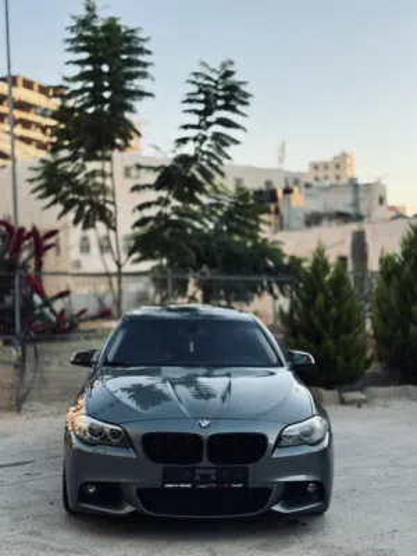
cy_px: 278
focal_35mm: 48
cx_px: 208
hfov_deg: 30.3
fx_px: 771
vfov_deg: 39.7
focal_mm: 6.76
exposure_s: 1/307
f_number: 1.78
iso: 64
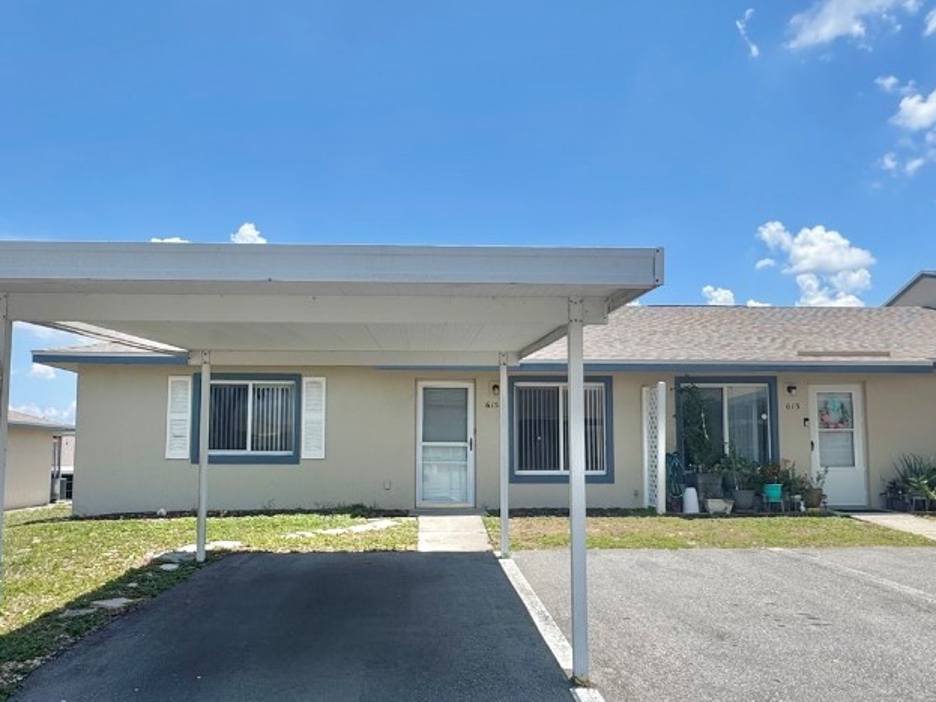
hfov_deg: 73.9
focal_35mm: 23
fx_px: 622
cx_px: 446
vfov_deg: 56.8
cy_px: 499
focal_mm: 2.22
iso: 50
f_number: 2.2
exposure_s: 1/1748
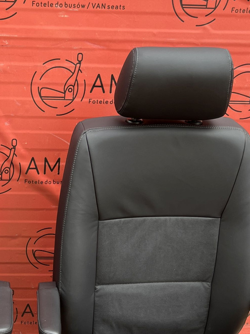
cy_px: 272
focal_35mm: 63
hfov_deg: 22.7
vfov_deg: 29.9
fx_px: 607
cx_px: 25
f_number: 1.6
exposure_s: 1/205
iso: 40
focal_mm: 5.1
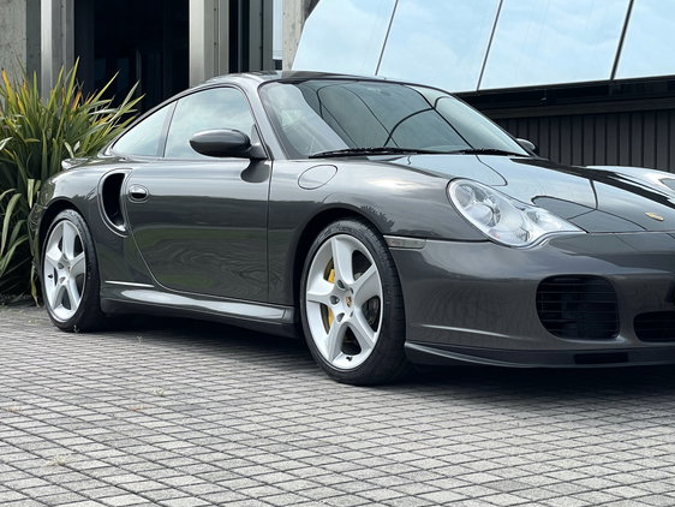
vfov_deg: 20.7
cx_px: 394
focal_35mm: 71
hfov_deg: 27.3
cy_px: 222
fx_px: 1385
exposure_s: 1/1597
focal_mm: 6
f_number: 2
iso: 25
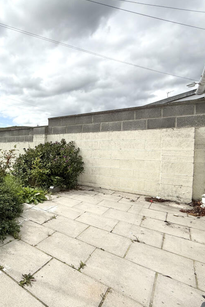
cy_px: 152
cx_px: 12
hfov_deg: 52.5
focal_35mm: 20
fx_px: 171
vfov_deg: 84.0
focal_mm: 2.22
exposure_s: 1/2841
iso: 50
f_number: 2.2
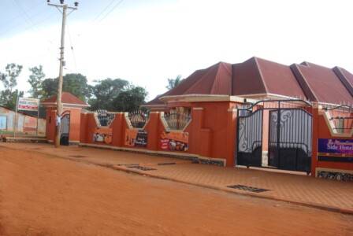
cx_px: 176
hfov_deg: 46.3
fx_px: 412
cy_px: 118
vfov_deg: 32.0
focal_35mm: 42
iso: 400
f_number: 3.3
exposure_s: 1/200
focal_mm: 28
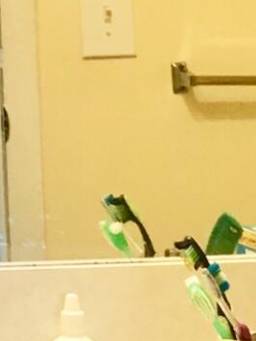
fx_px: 1716
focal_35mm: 174
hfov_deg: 8.3
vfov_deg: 11.0
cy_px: 473
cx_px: 398
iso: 80
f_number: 2.4
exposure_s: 1/30
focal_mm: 3.3
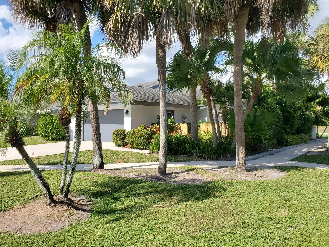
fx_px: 247
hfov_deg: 67.3
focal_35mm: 26
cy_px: 124
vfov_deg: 53.1
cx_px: 164
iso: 50
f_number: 2.4
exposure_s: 1/1111
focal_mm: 4.3
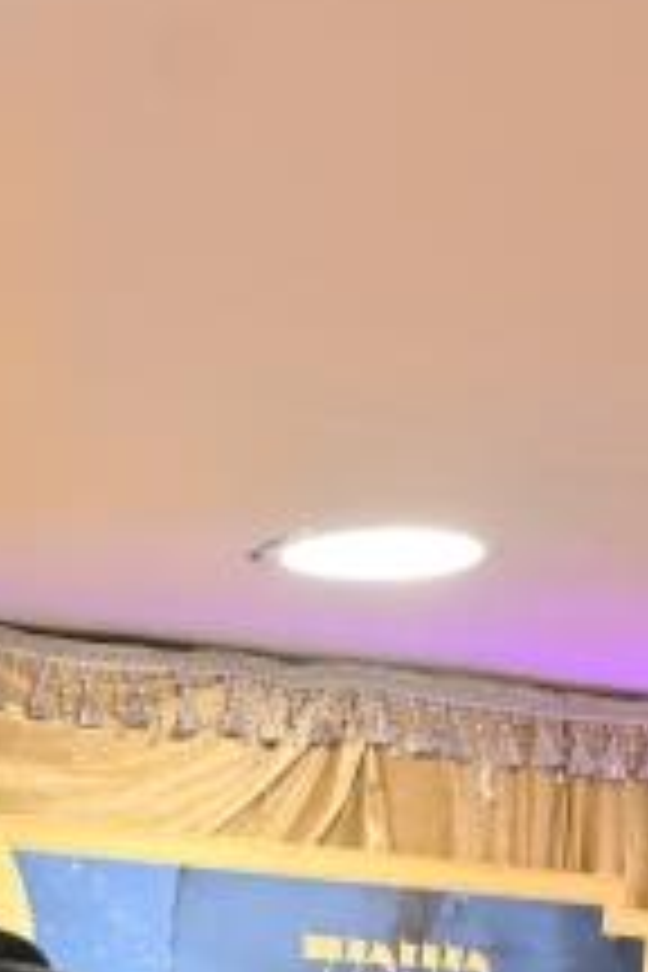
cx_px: -108
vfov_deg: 16.3
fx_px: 3078
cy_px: 1469
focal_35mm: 114
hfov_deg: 11.8
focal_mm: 24
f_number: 4
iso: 800
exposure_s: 1/160
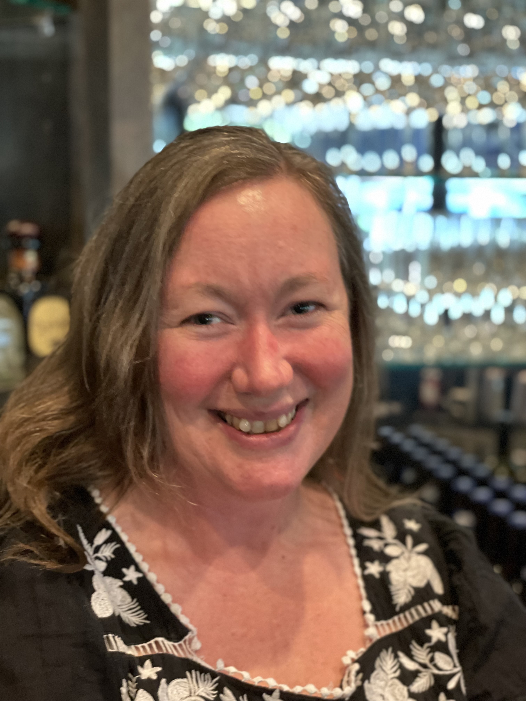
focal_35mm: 52
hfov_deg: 28.0
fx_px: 1054
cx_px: 263
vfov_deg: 36.8
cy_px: 350
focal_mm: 6
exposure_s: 1/20
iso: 500
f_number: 2
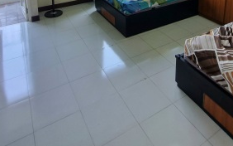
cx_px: 129
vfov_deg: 32.1
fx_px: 190
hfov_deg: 62.7
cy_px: -42
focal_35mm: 30
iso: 64
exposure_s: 1/100
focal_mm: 1.74
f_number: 2.2
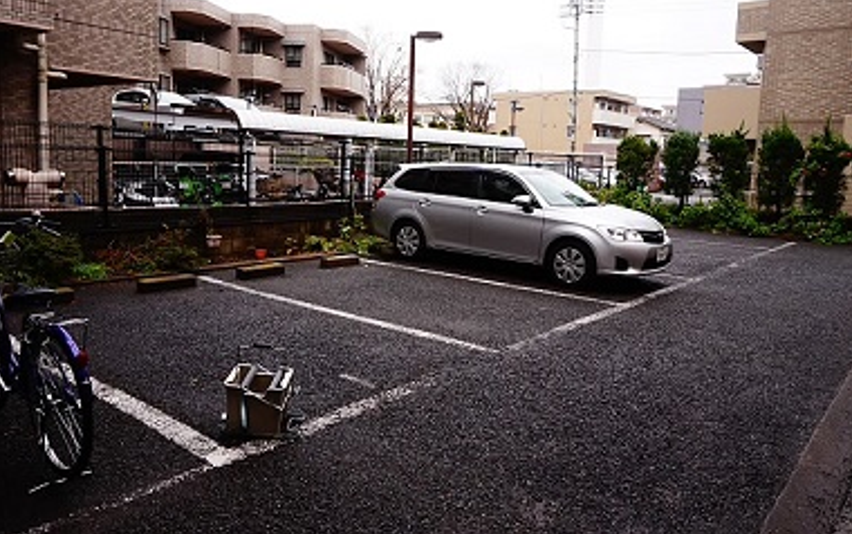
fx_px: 651
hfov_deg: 66.4
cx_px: 438
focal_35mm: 28
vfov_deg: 44.6
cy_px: 249
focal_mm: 16
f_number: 6.3
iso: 100
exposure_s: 1/80
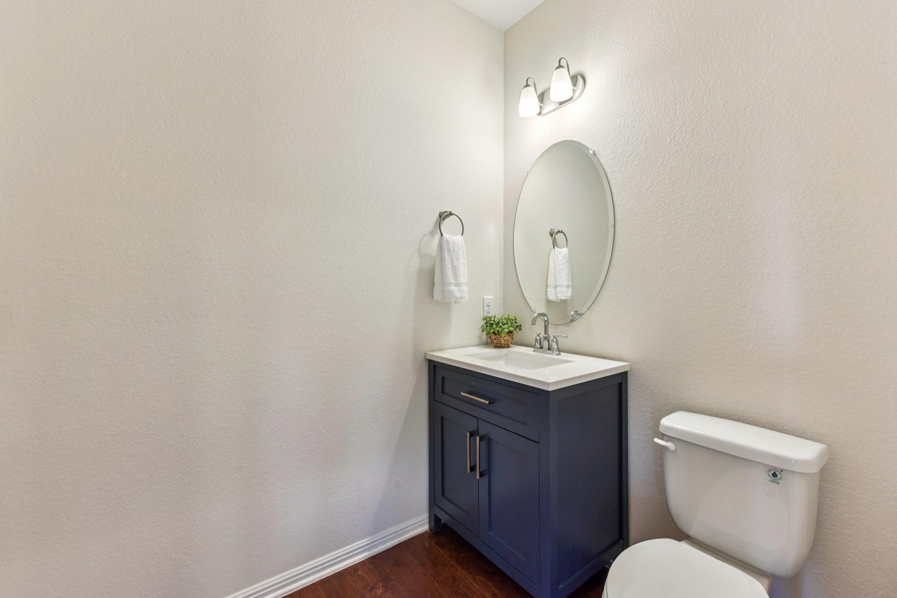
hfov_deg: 100.4
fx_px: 374
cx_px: 448
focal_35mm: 15
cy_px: 299
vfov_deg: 77.3
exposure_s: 1/15
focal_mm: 15
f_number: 8
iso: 450
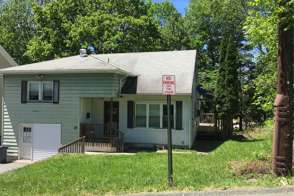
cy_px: 93
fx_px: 261
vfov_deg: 41.1
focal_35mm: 32
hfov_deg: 58.7
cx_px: 146
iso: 25
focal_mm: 4.15
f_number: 2.2
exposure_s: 1/874
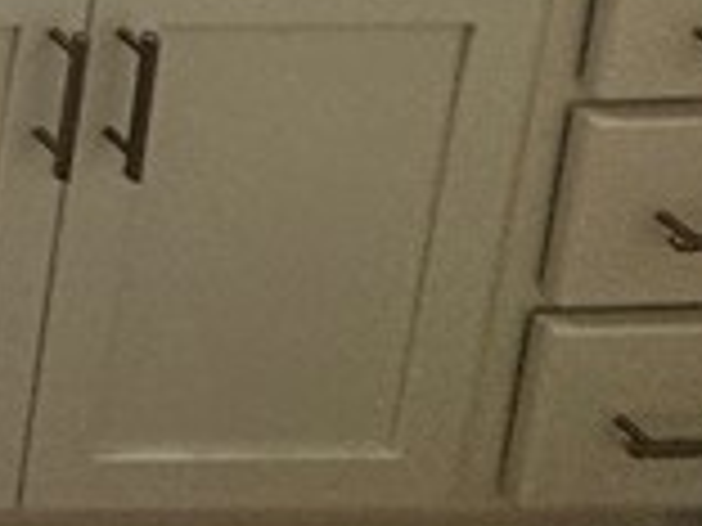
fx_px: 1866
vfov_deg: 10.7
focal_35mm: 92
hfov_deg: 11.6
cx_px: -1390
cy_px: -1070
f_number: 2.2
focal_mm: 2.22
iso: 125
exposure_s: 1/120
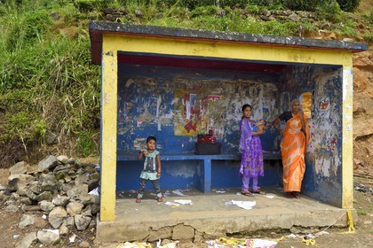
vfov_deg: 41.1
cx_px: 186
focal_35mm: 32
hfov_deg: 58.7
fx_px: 332
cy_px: 124
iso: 400
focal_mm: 32
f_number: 8
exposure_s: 1/640
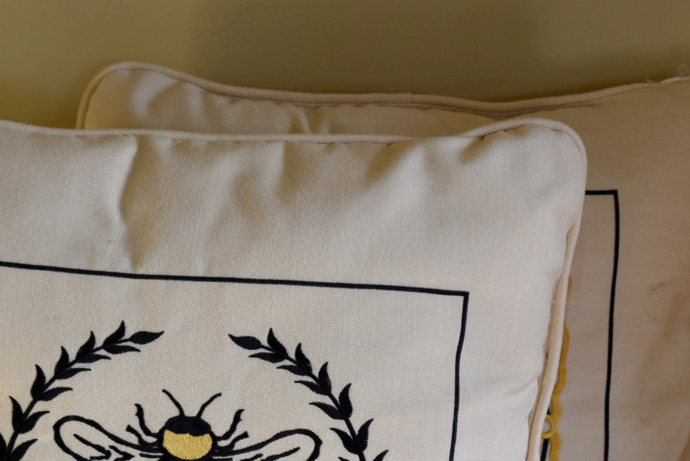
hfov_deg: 20.6
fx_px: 1902
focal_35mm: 99
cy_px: 417
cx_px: 353
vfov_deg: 13.7
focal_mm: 29
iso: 400
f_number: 6.3
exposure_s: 1/160
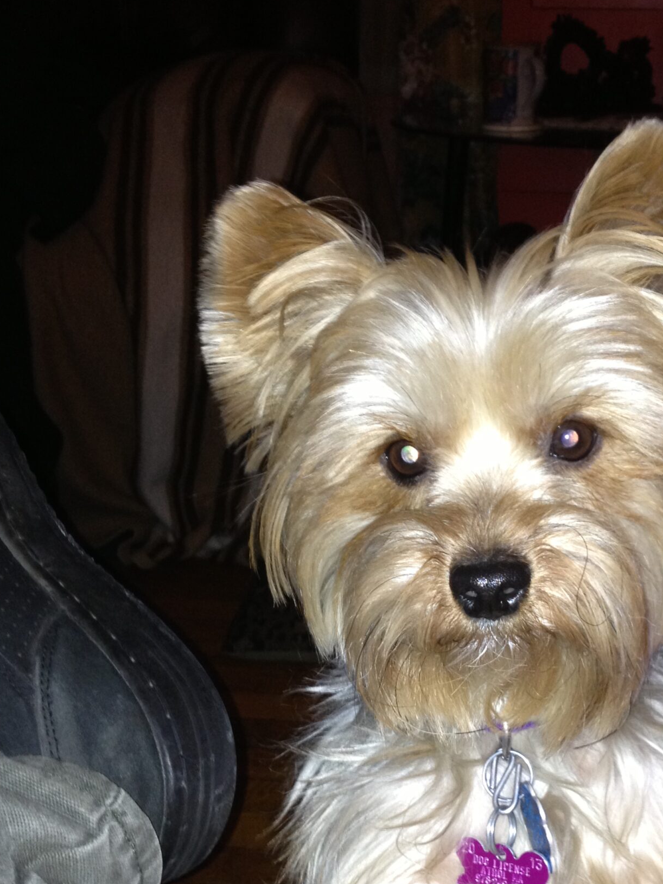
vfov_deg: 34.6
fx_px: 1404
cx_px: 479
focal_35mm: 55
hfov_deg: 26.3
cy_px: 583
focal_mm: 4.28
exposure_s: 1/16
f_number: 2.4
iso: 125
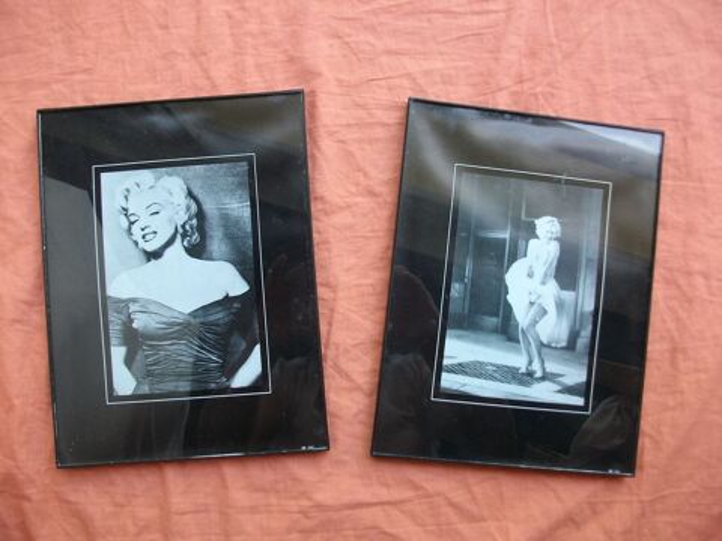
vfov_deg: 44.2
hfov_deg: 56.8
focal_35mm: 32
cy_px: 270
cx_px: 361
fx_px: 667
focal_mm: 5.7
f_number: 2.9
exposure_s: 1/40
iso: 81
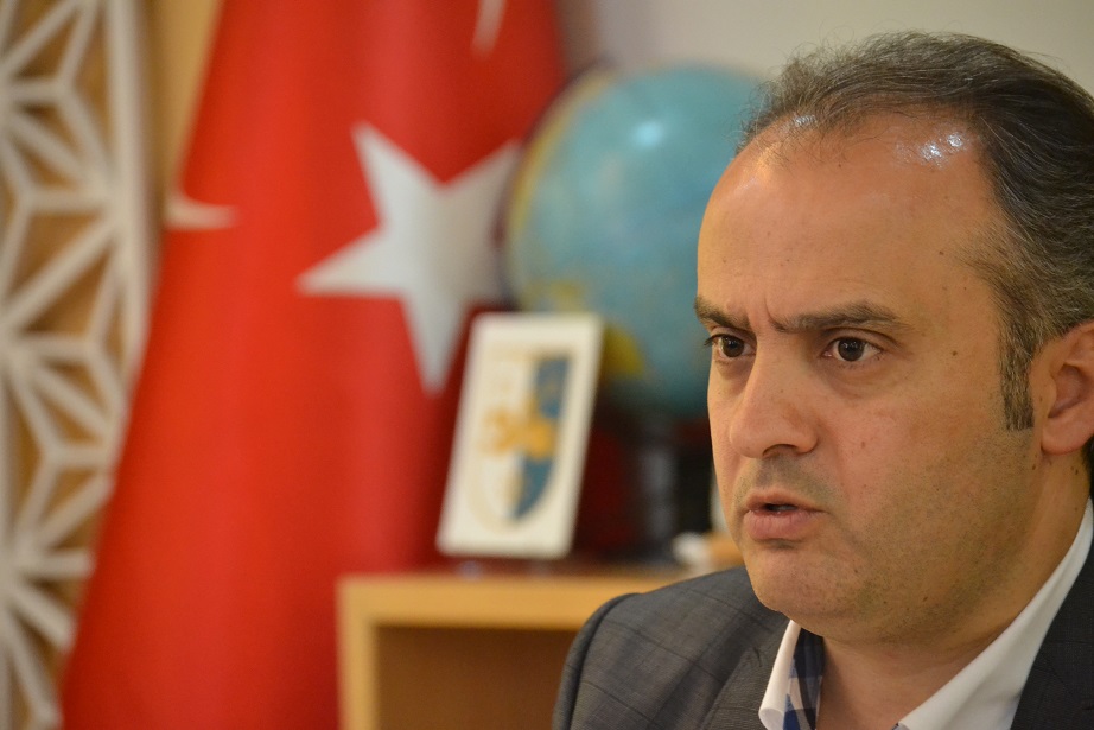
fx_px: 4787
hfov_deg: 13.0
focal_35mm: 158
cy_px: 365
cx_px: 547
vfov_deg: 8.7
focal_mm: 105
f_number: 4.8
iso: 3200
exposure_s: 1/60
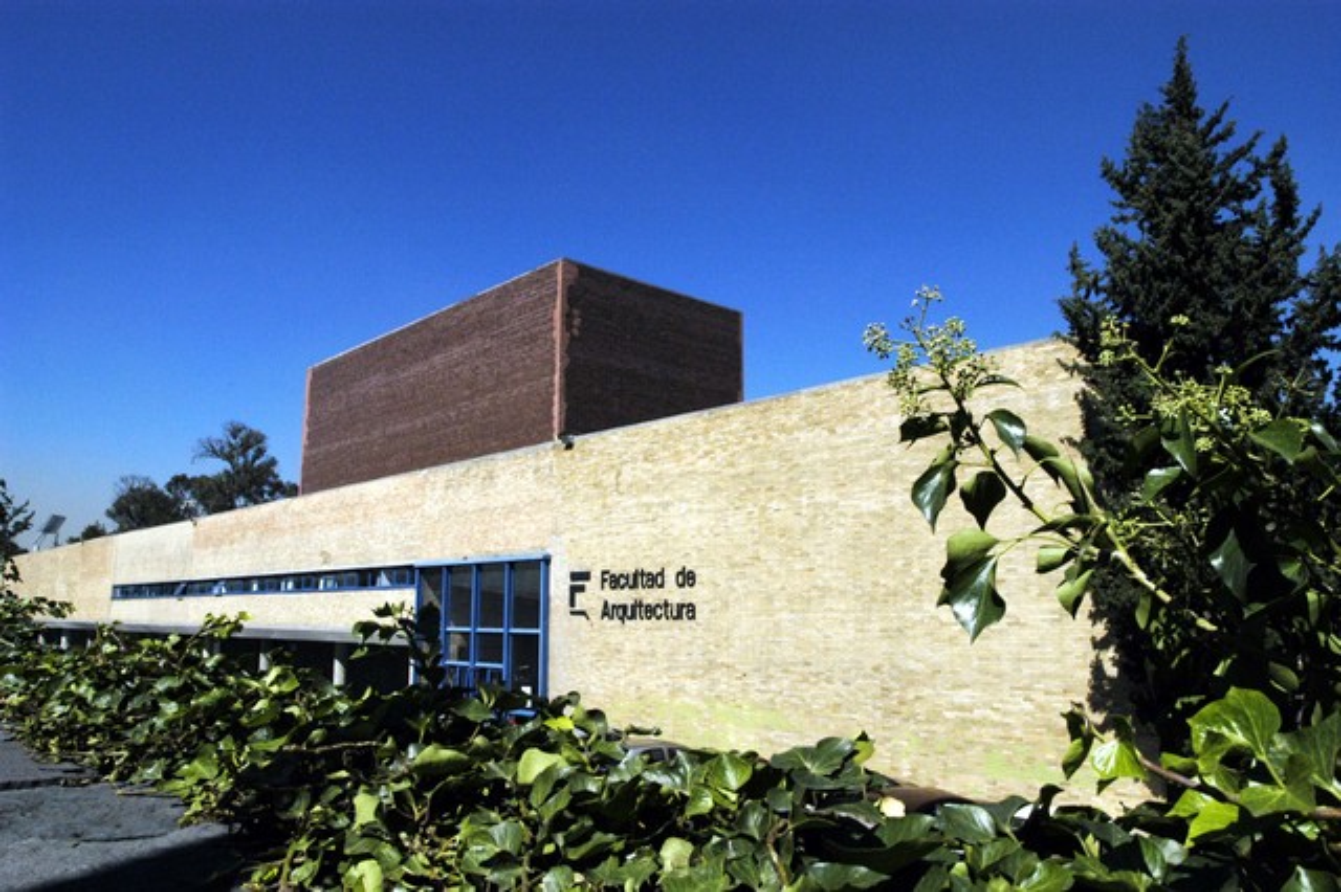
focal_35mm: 36
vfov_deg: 36.8
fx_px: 1340
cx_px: 670
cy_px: 446
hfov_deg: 53.2
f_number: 13
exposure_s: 1/1000
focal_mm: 24
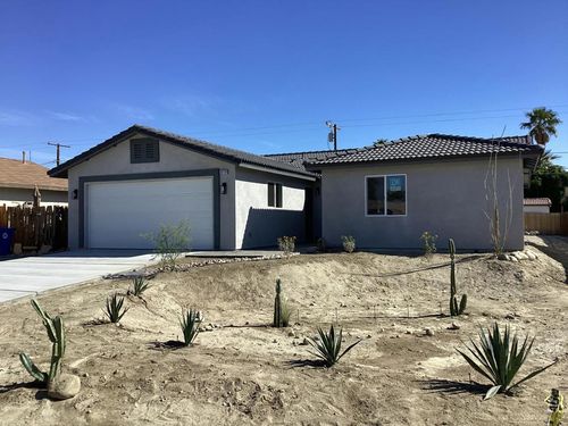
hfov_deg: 58.4
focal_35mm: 31
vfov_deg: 45.4
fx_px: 509
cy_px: 213
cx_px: 284
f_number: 2.4
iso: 25
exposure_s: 1/1508
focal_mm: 3.3
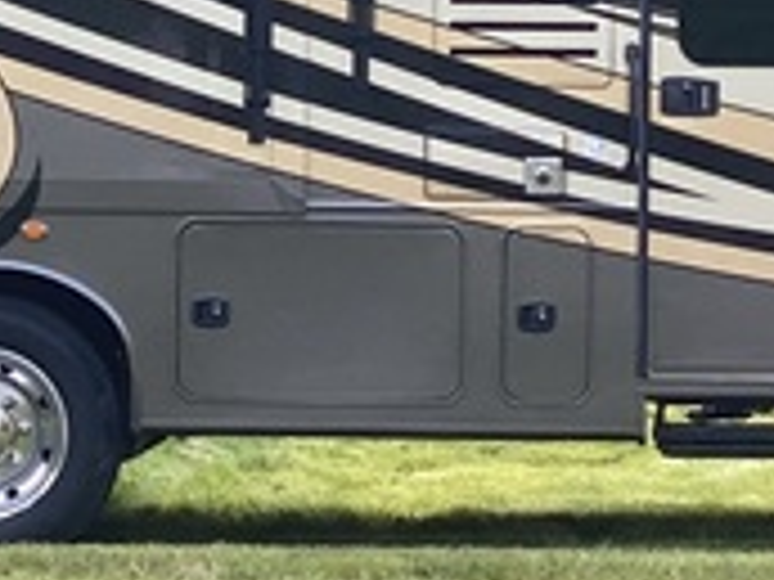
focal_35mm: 303
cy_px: 90
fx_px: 6775
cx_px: 396
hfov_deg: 6.5
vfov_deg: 4.9
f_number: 2
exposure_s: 1/122
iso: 50
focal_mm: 6
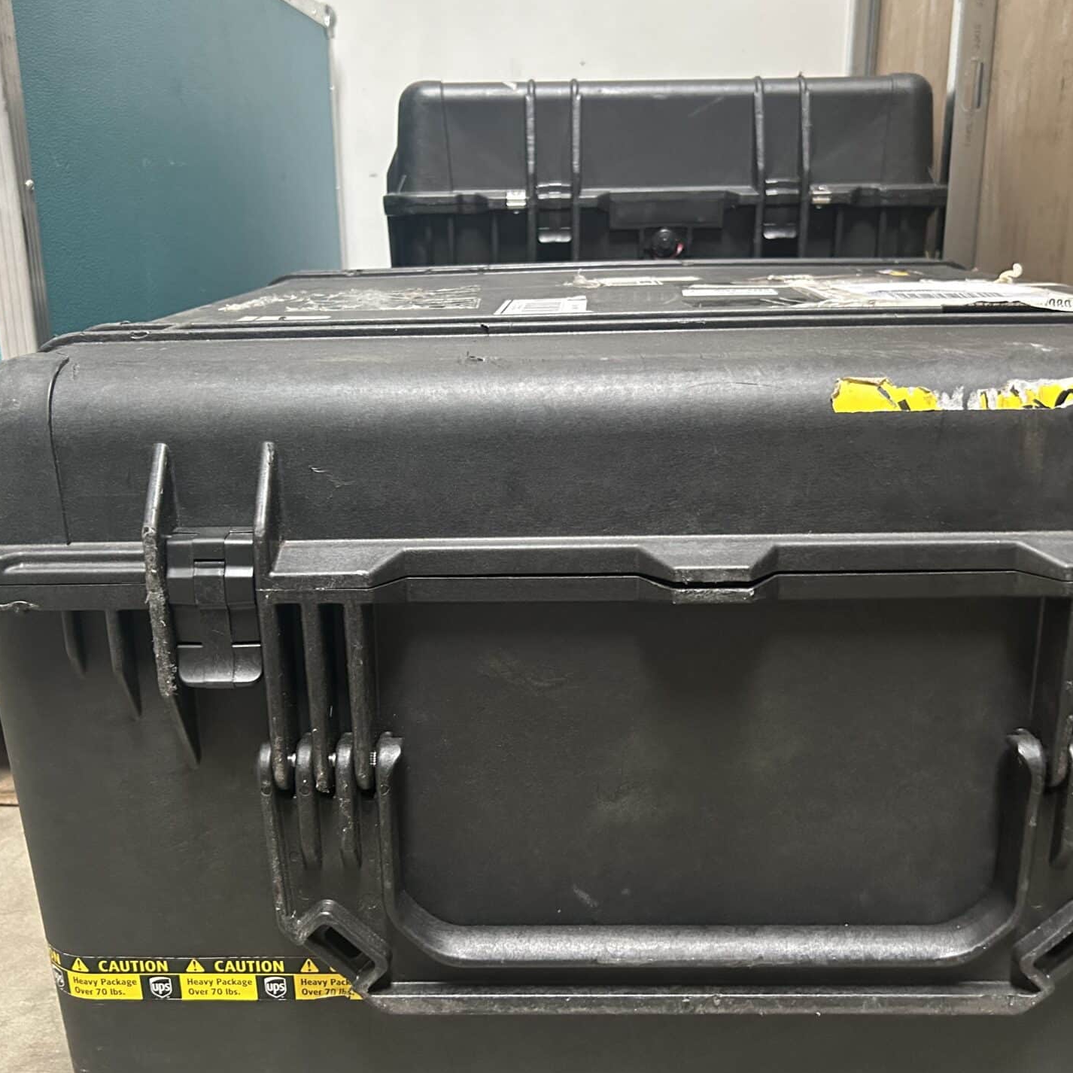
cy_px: 540
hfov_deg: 49.7
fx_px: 1157
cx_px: 501
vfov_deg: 49.7
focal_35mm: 33
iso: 500
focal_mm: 5.7
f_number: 1.5
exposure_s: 1/60
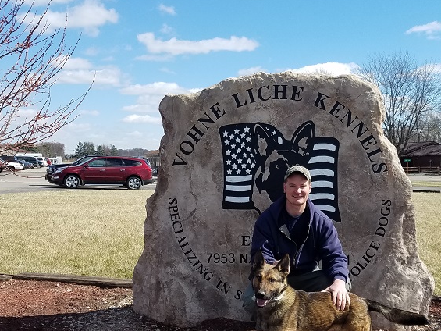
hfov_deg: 41.0
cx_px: 267
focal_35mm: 46
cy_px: 200
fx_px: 586
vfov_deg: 31.4
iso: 50
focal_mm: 4.2
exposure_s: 1/2488
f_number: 1.7
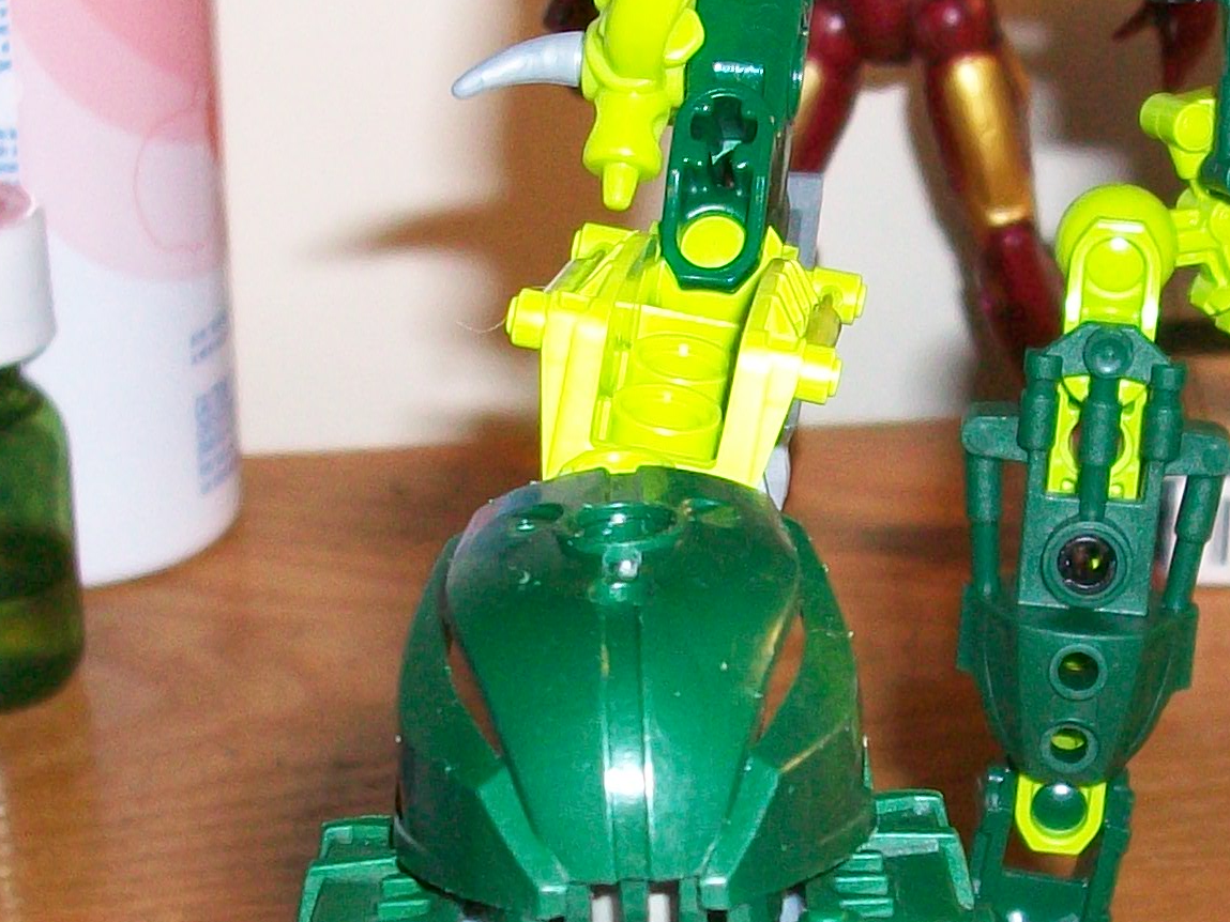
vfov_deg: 14.3
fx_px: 3625
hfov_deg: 19.3
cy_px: 885
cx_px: 627
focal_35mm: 102
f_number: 2.8
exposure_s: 1/60
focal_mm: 5.7
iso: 120
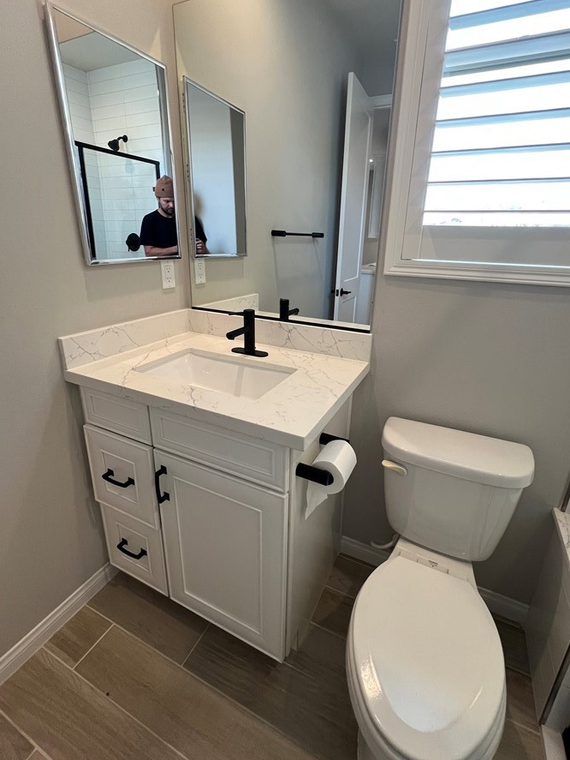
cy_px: 353
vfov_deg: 98.0
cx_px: 300
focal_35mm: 15
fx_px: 329
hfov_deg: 81.7
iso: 200
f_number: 1.8
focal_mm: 1.57
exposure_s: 1/120
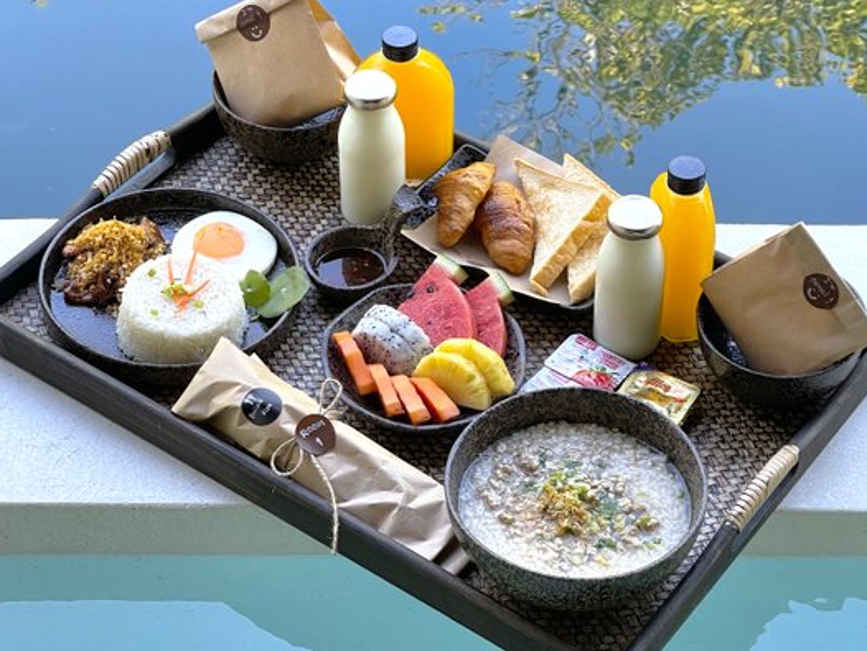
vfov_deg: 20.2
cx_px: 427
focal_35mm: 73
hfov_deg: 26.7
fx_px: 1829
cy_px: 338
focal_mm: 7.5
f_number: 2.2
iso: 50
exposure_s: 1/122
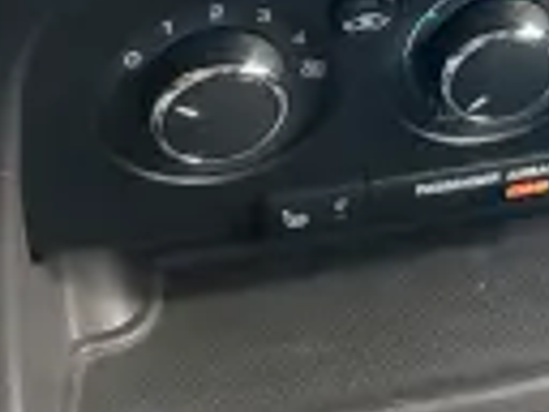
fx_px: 1824
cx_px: 892
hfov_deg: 15.4
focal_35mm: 115
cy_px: -365
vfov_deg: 11.8
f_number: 1.8
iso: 100
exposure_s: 1/190
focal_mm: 5.56
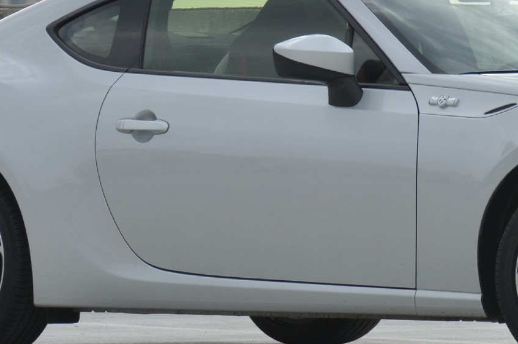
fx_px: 8274
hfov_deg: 3.6
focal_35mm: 576
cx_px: 466
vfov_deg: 2.4
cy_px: 93
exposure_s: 1/1600
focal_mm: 130
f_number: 6.3
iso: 400
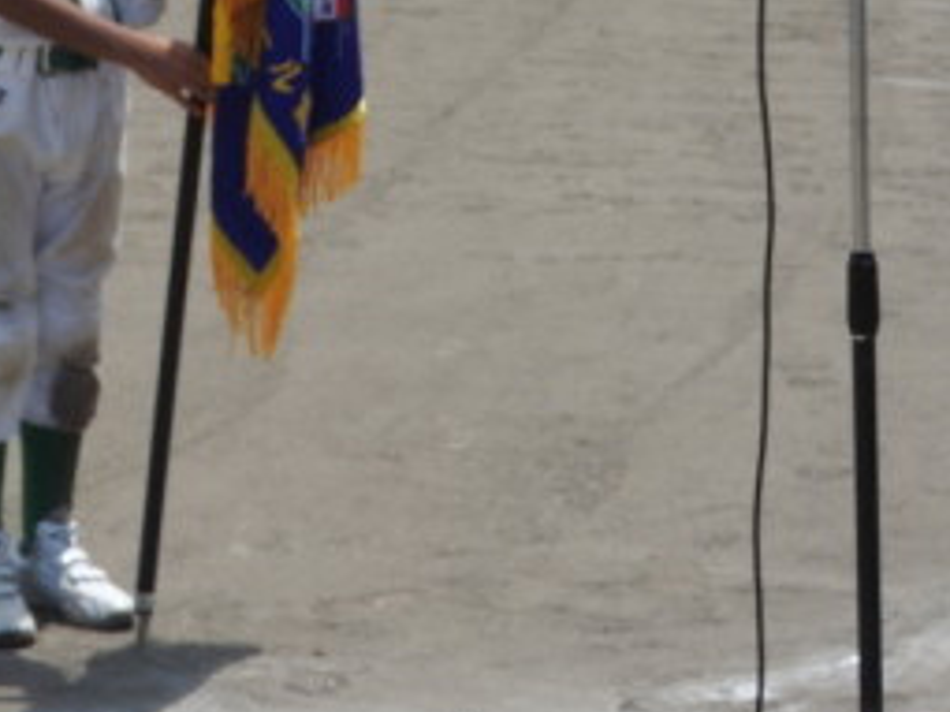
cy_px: -63
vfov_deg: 8.9
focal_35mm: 165
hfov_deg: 11.8
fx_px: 4526
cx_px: -156
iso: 100
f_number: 4.5
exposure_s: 1/640
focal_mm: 12.5
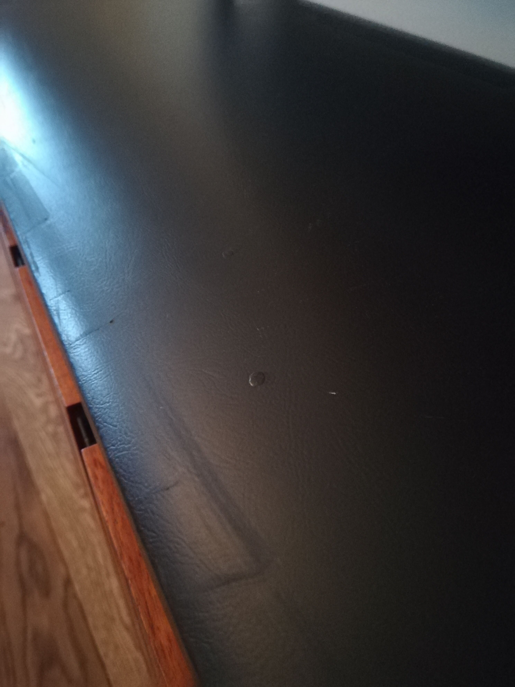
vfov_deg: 67.3
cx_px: 258
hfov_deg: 53.1
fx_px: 516
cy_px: 344
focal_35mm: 26
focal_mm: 3.83
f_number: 2.2
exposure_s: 1/14.3
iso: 2500
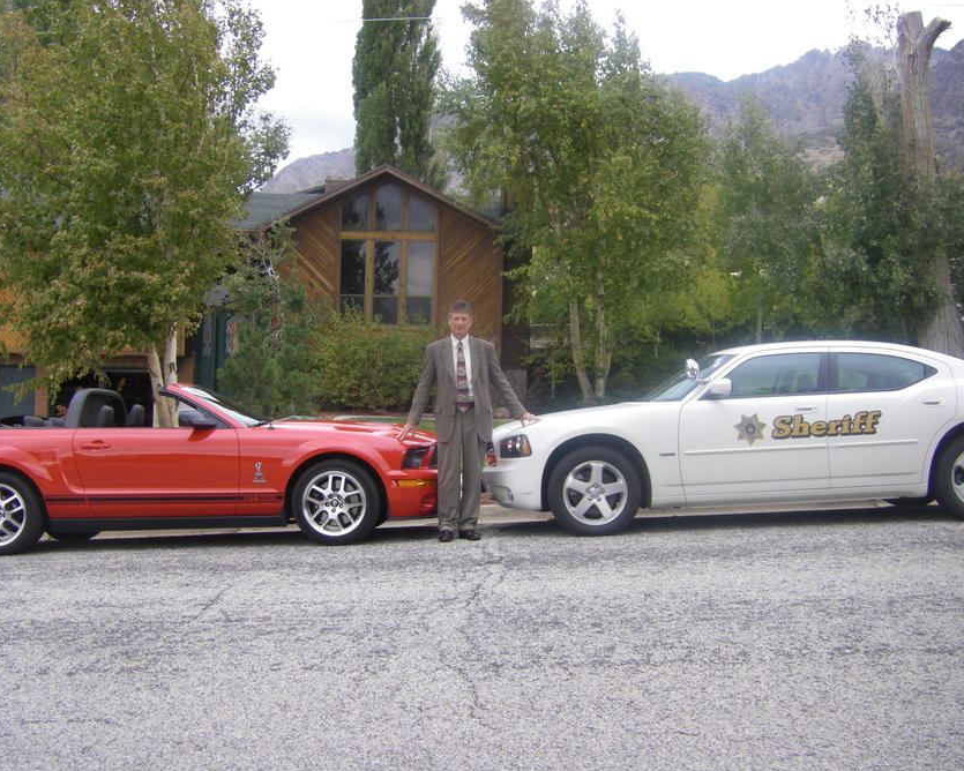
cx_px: 458
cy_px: 388
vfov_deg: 37.3
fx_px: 1141
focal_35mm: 40
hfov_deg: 45.8
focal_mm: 6.3
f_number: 3.5
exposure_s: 1/125
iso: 64
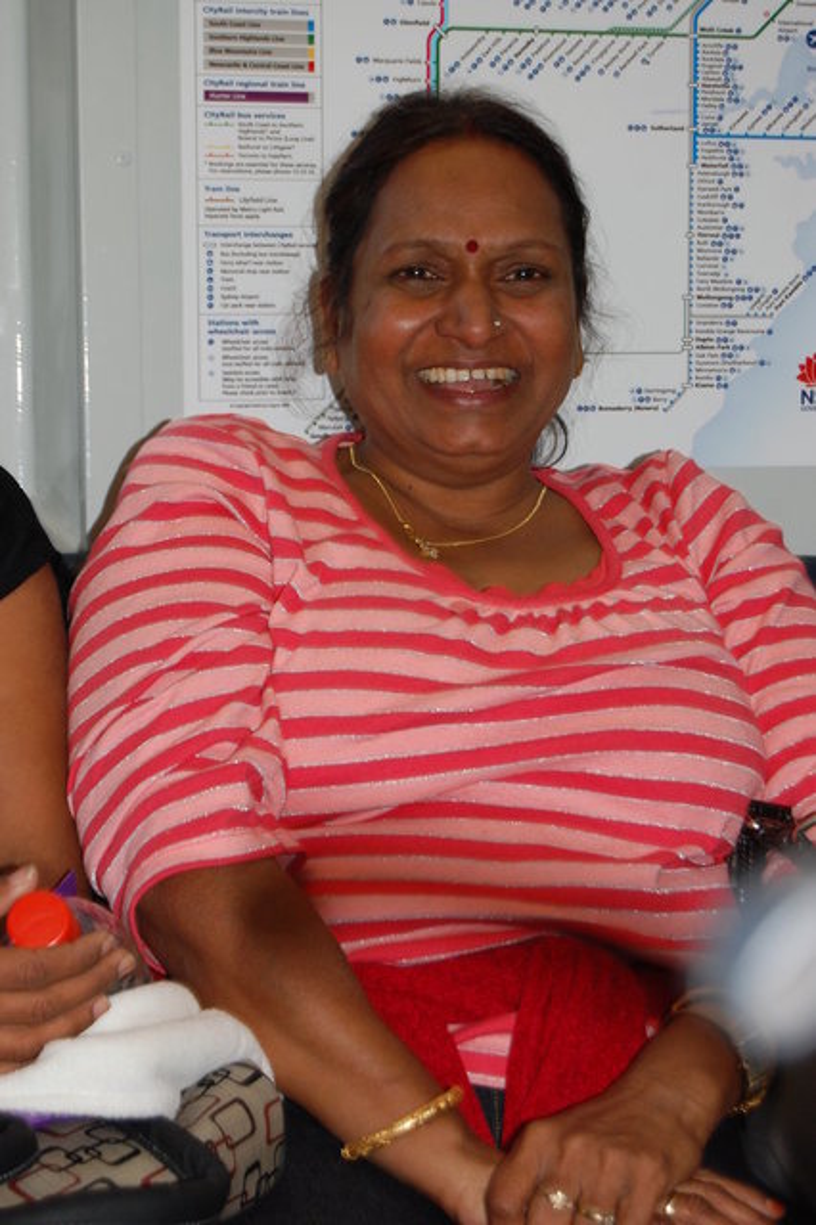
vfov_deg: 24.6
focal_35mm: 82
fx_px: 2808
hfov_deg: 16.5
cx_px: 408
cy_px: 612
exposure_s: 1/60
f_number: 5.6
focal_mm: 55
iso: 400
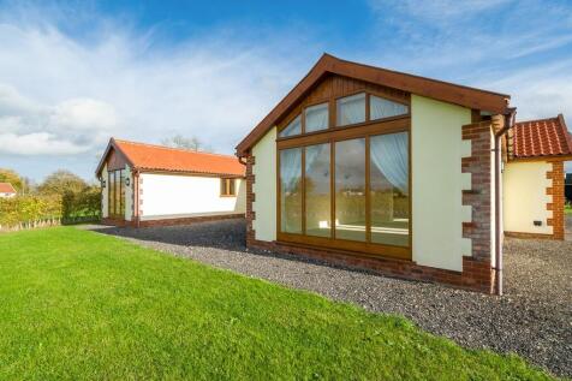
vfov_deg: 73.7
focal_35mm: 16
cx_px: 286
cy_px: 190
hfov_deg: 96.8
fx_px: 254
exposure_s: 1/200
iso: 160
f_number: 9
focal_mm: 10.8
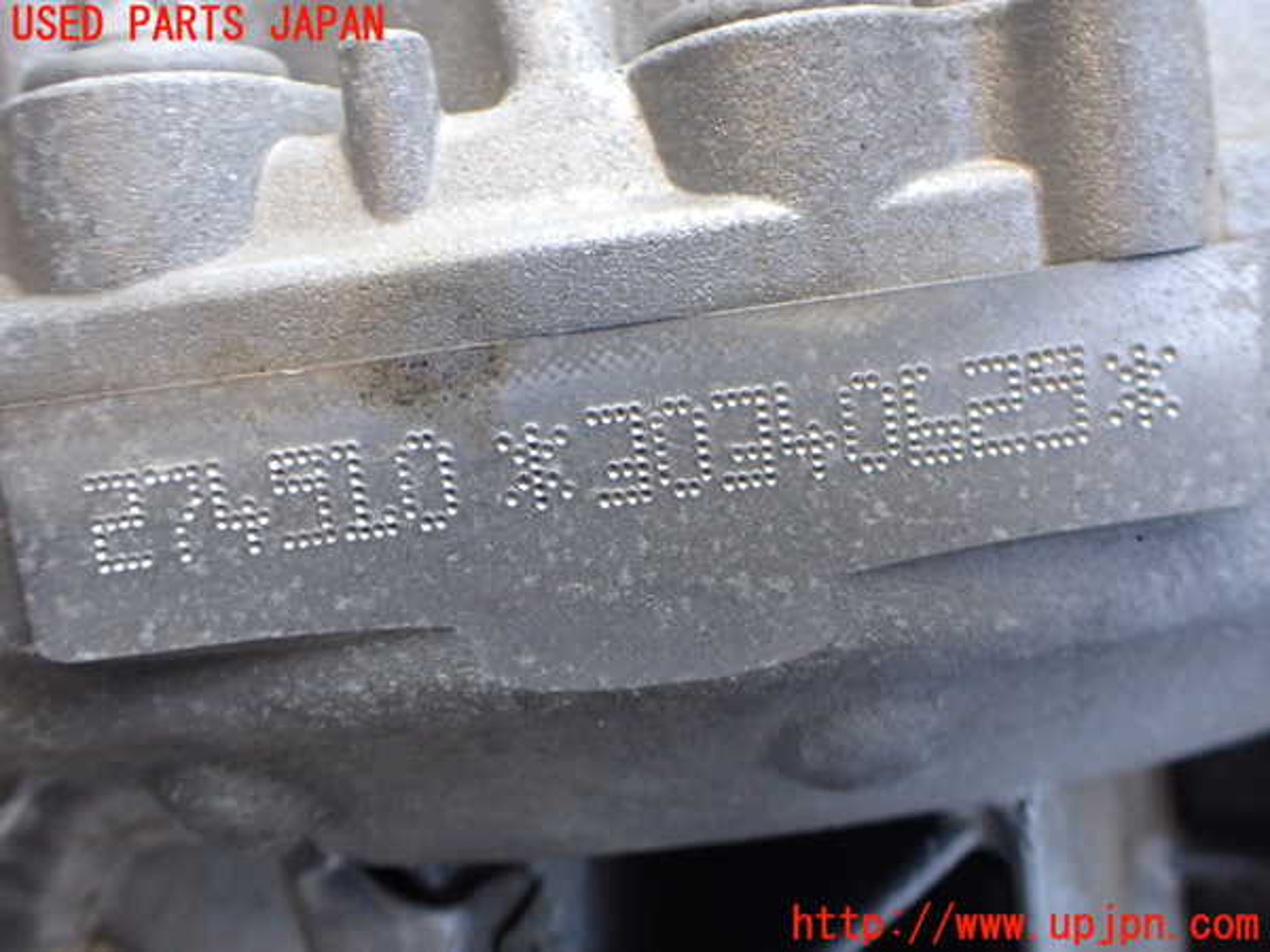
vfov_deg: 46.8
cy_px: 476
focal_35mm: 30
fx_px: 1101
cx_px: 635
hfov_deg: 60.0
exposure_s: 1/125
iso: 500
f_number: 2.3
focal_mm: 5.4
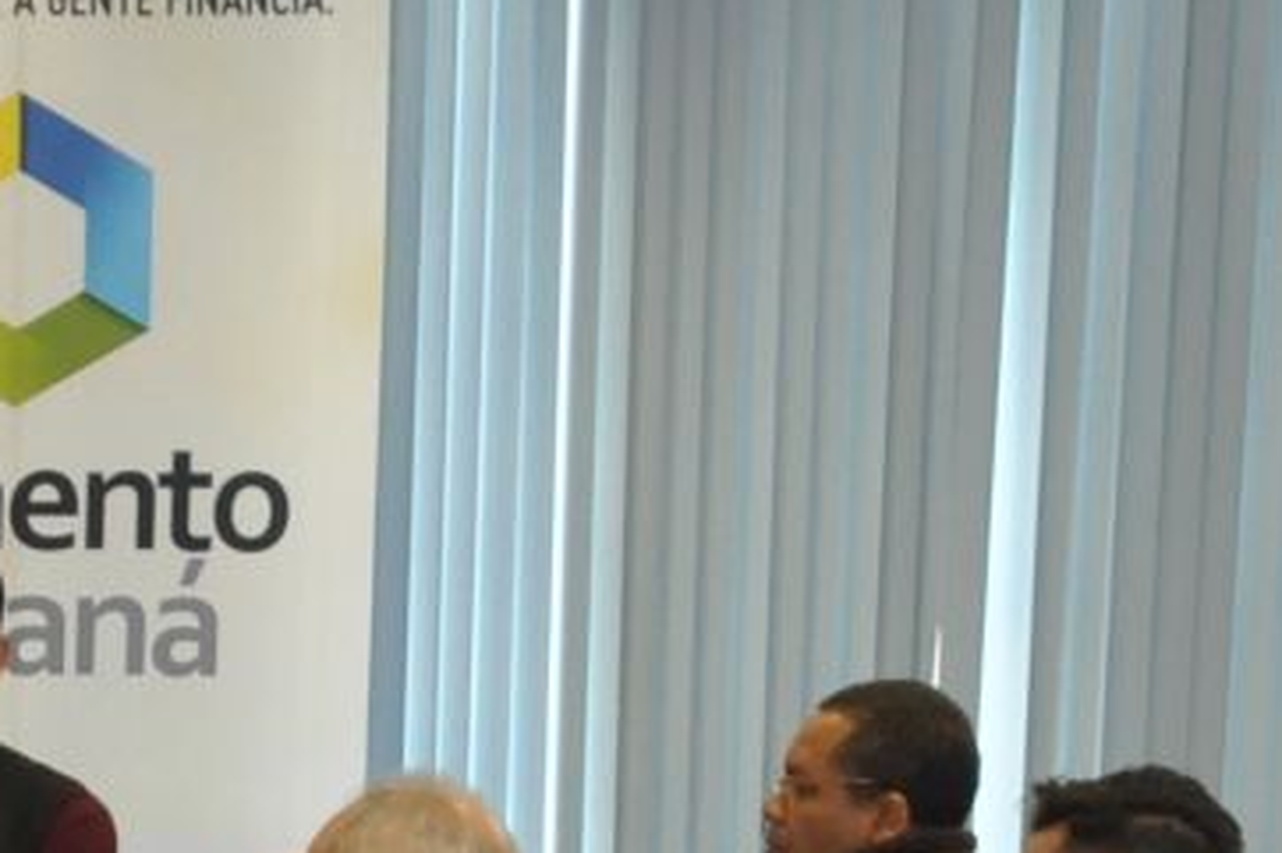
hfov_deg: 9.4
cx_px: -652
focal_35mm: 213
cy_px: 1993
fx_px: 7581
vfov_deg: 6.2
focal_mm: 24
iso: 800
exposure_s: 1/60
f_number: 4
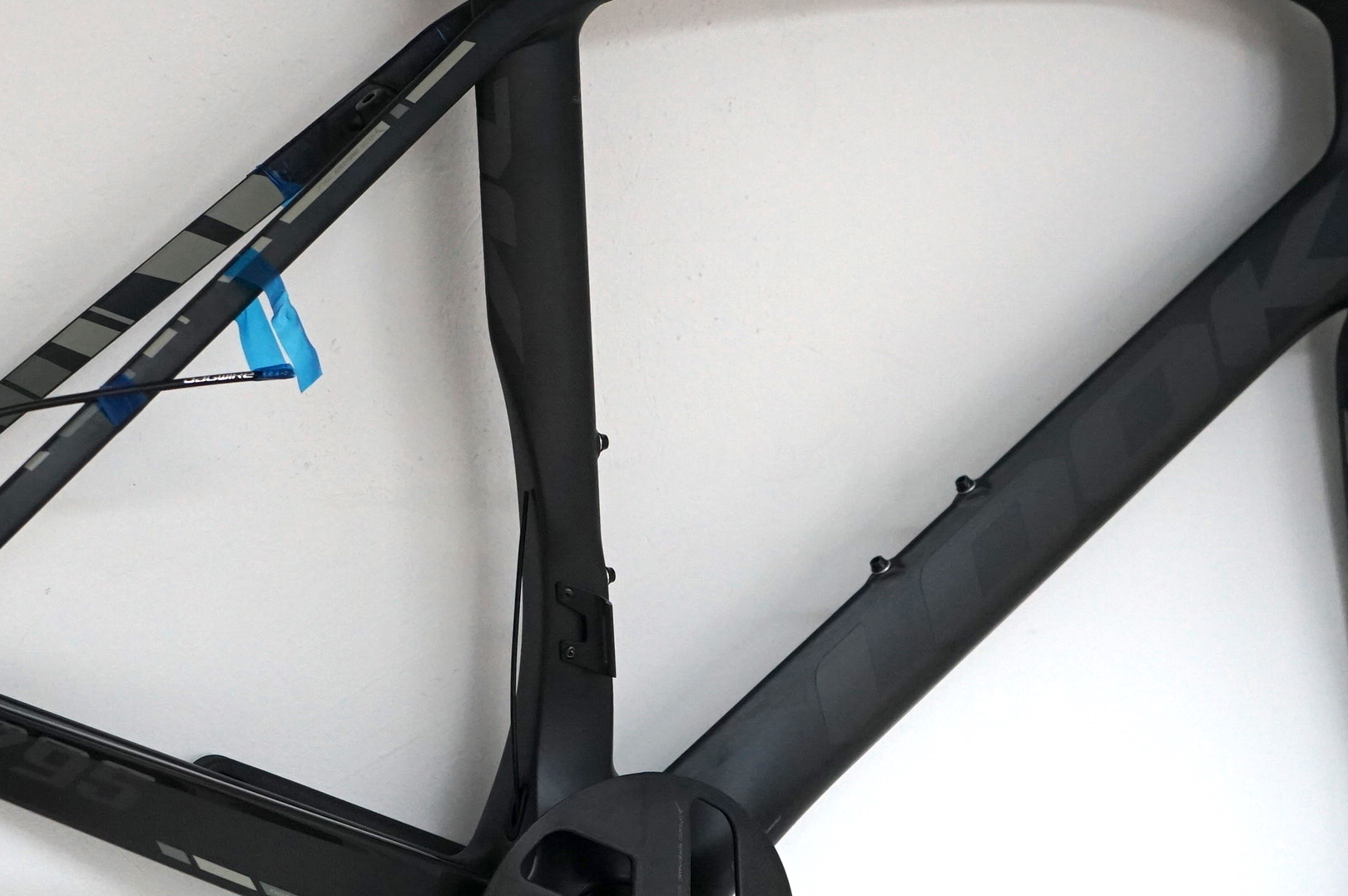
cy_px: 369
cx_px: 470
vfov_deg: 17.4
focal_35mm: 78
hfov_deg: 25.9
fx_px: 2918
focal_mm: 42
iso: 1600
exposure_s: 1/160
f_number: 4.5
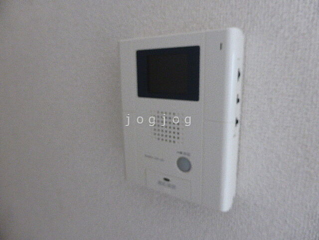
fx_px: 230
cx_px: 160
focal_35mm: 25
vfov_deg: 54.9
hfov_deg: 69.4
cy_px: 120
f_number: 3.3
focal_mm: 4.3
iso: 400
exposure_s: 1/25
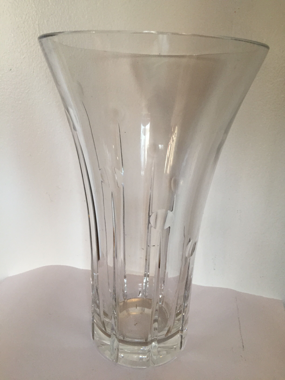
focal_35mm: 29
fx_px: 318
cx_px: 142
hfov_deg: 48.2
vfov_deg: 61.7
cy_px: 190
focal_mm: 4.15
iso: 50
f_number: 2.2
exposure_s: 1/30
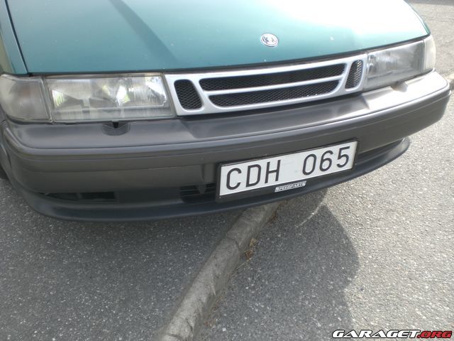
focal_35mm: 38
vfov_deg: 37.7
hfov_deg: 49.0
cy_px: 170
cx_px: 227
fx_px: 498
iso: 50
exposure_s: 1/200
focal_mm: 6.3
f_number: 3.1
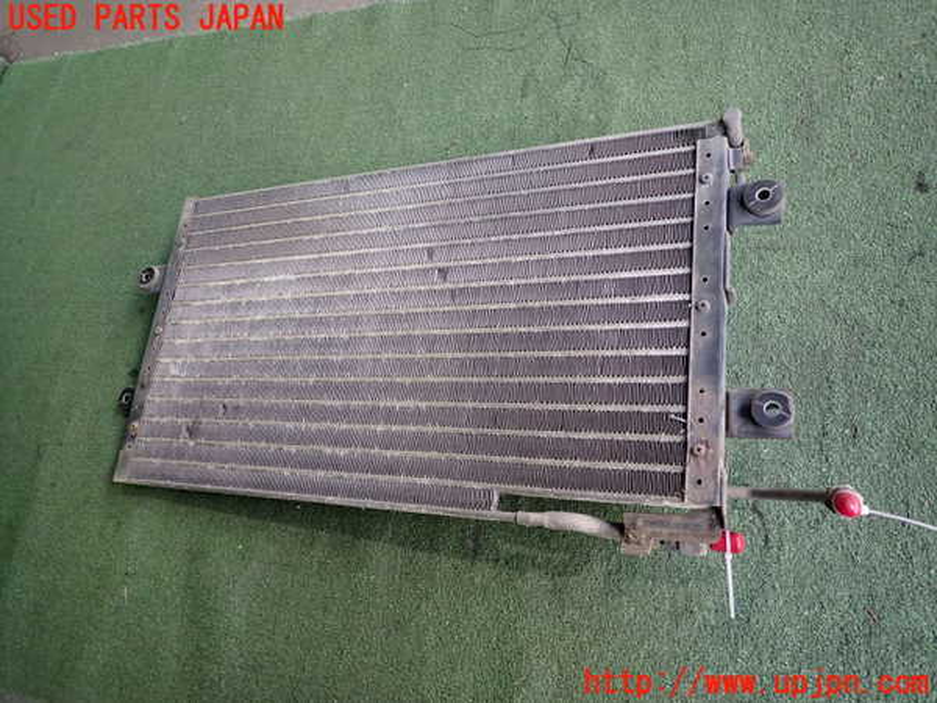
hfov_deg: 69.4
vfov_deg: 54.9
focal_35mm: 25
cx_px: 468
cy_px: 352
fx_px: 677
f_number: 2
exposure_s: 1/60
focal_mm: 4.5
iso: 200
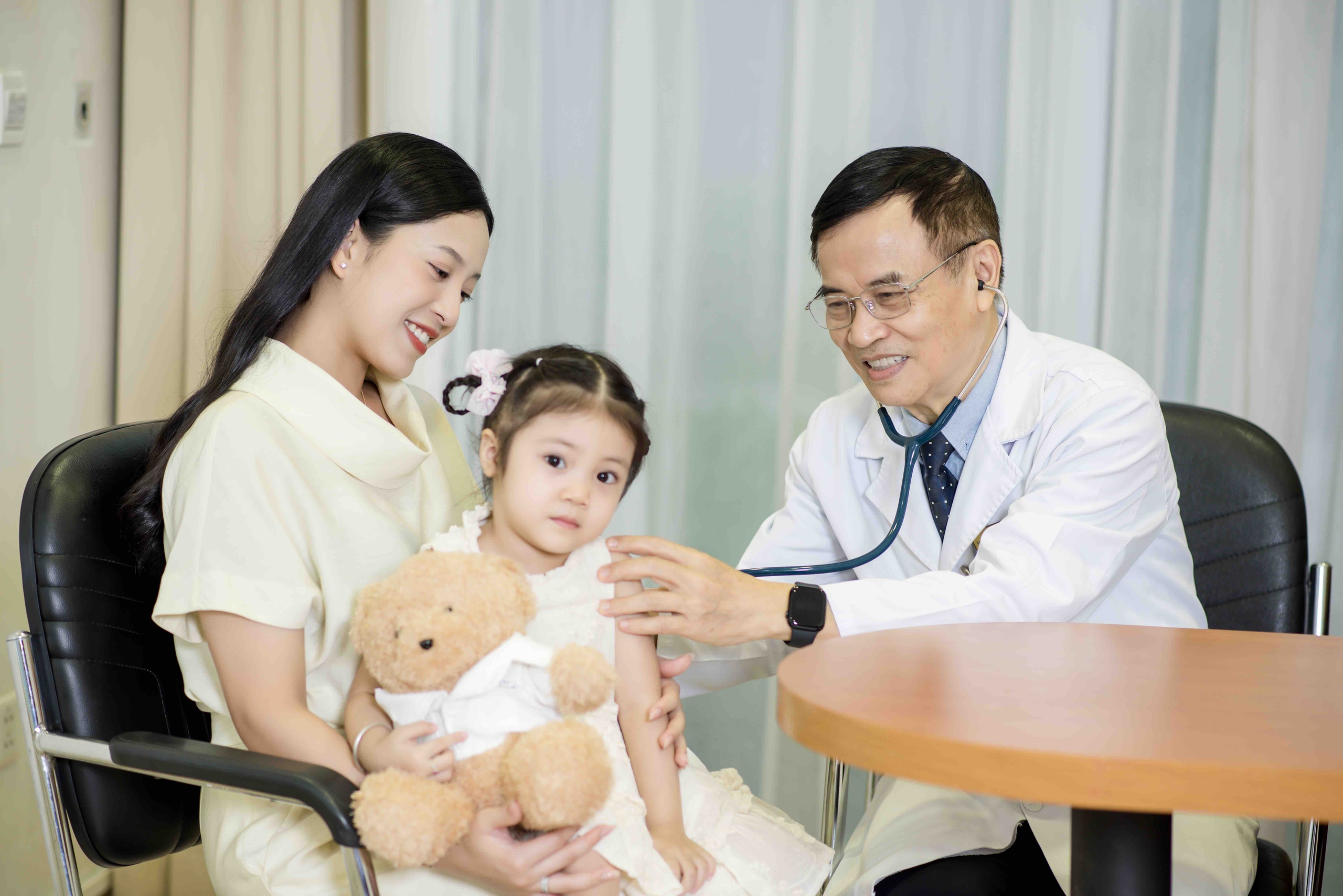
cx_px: 672
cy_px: 448
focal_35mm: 85
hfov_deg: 23.9
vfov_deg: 16.1
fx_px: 3172
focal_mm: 85
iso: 200
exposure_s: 1/160
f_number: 2.8
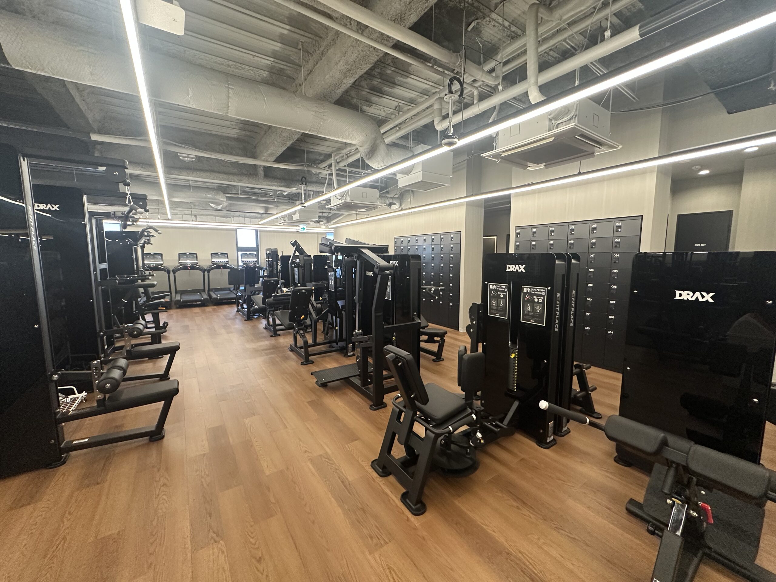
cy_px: 291
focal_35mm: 14
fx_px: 314
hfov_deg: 102.1
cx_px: 388
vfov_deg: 85.7
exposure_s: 1/97
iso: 320
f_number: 2.2
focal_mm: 2.22
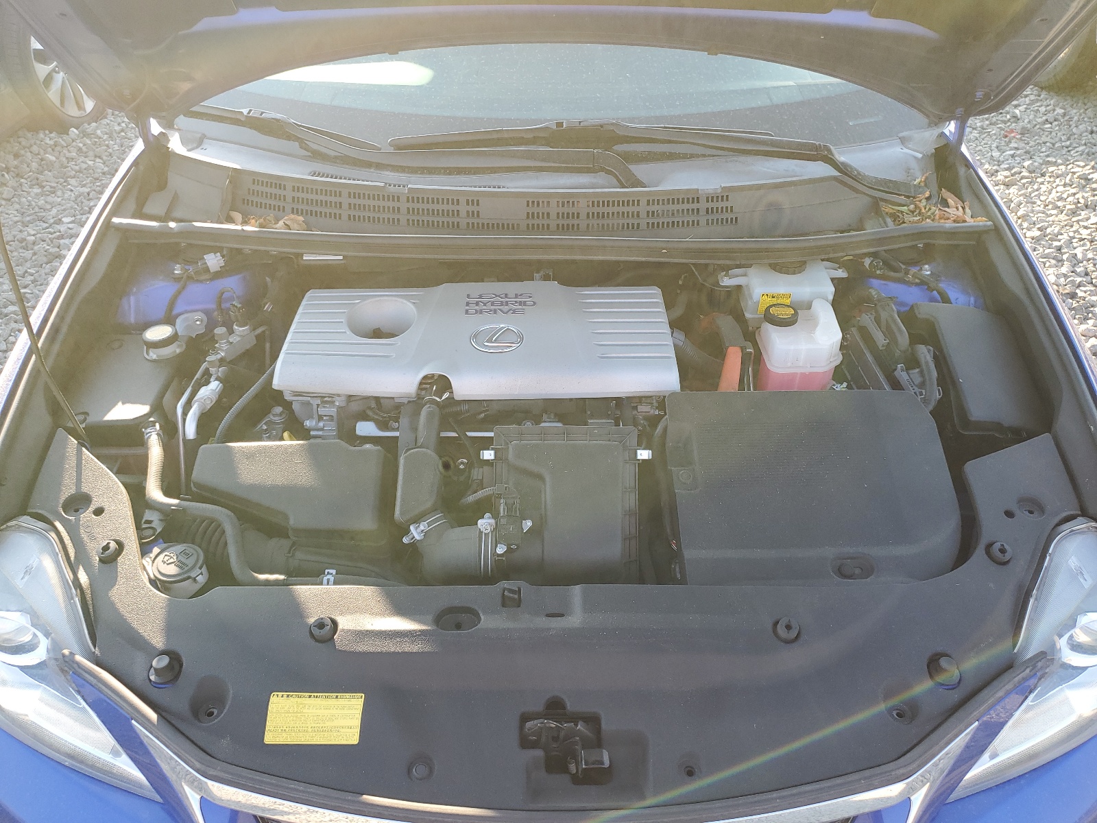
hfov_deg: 67.3
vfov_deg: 53.1
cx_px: 548
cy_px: 412
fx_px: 824
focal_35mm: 26
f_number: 1.5
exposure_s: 1/233
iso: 50
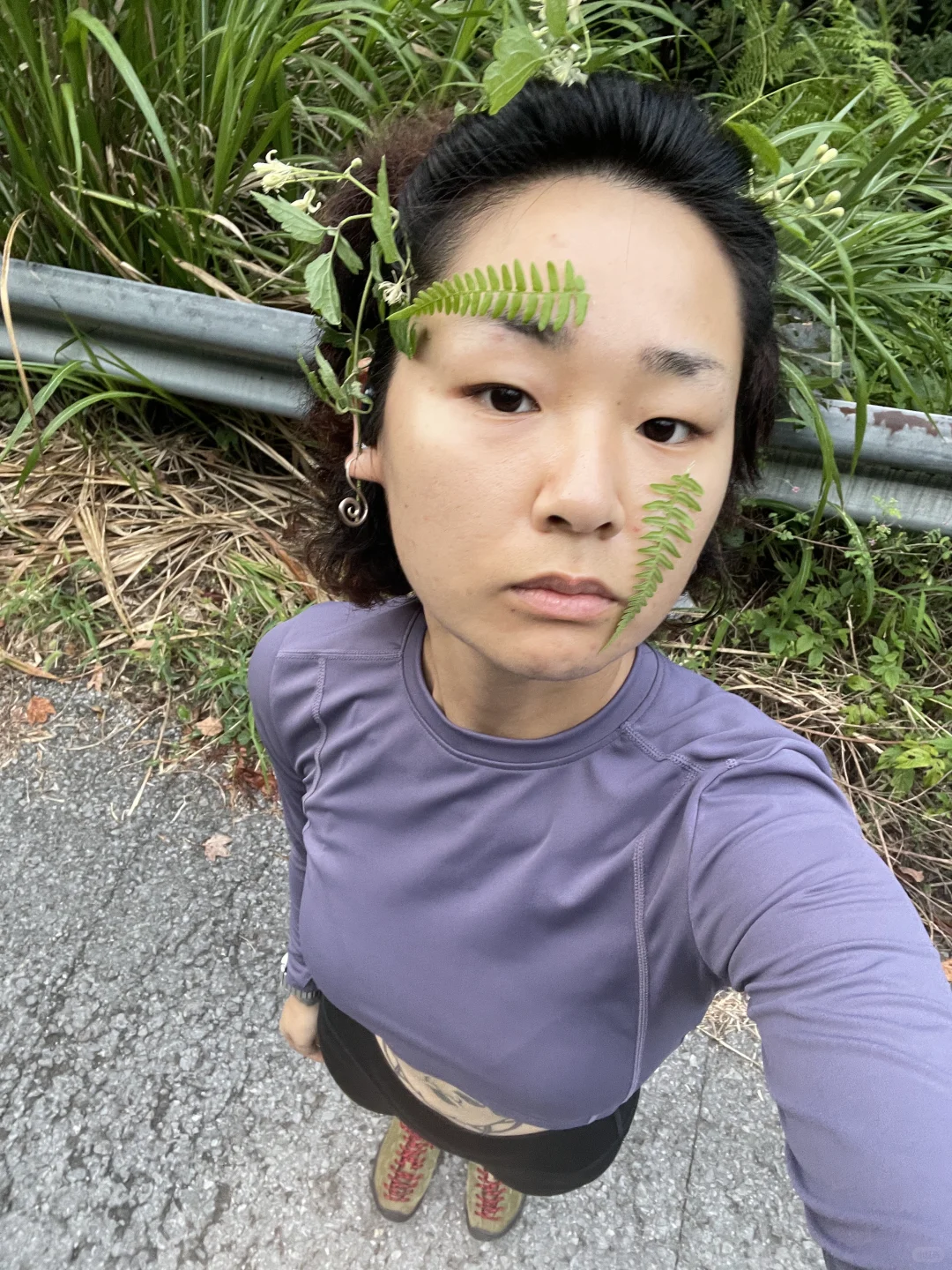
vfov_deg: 73.9
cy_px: 635
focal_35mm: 23
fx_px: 843
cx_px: 476
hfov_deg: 58.9
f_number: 2.2
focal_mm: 2.71
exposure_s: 1/60
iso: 160
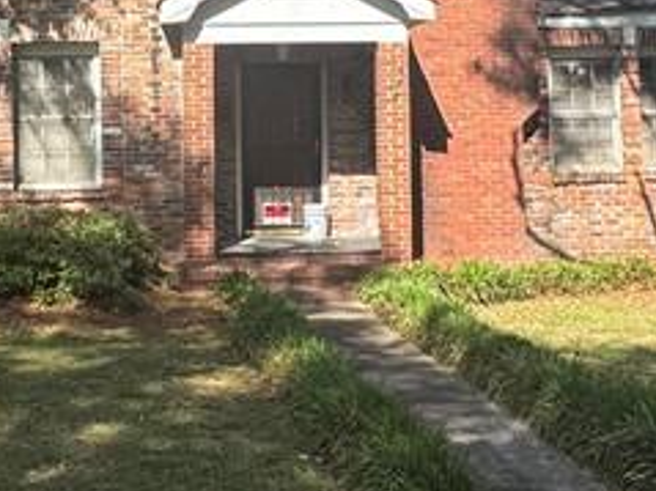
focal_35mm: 60
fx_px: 1136
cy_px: 52
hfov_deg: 31.9
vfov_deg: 23.8
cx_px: 206
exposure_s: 1/796
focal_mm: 2.22
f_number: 2.2
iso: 50
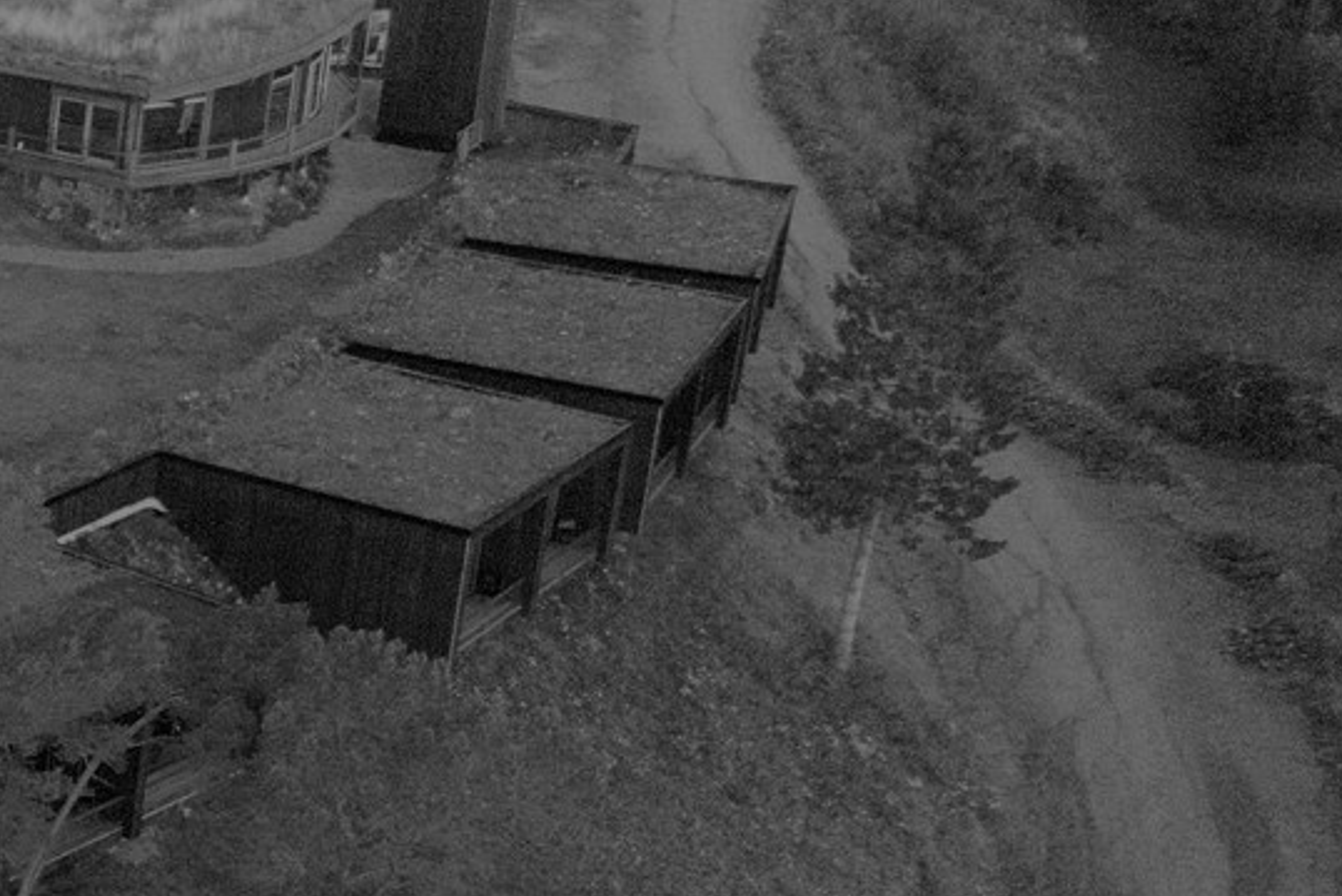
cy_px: 565
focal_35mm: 104
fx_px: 3878
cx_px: -1125
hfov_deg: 16.3
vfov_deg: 13.2
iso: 800
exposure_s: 1/15
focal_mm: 10.26
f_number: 2.8
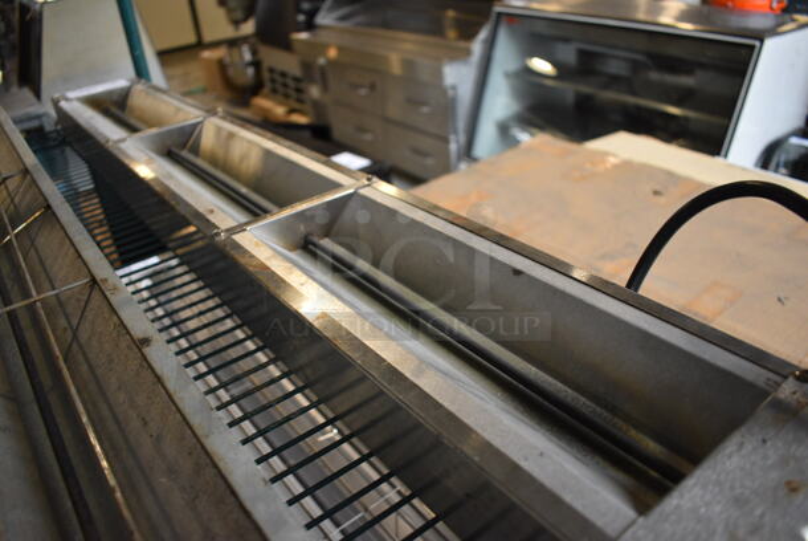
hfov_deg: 67.3
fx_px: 607
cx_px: 404
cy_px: 270
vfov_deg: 48.0
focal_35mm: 27
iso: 800
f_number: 3.5
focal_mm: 18
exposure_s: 1/200
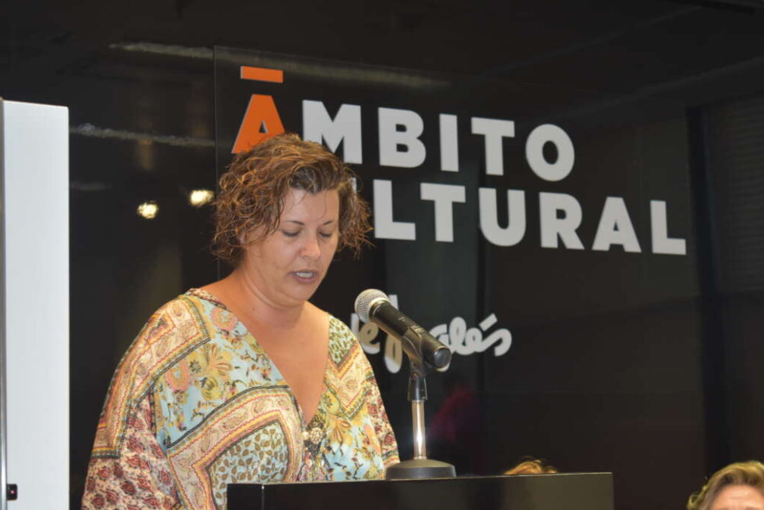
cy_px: 257
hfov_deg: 24.3
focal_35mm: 84
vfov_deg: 16.4
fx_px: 1772
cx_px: 383
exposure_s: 1/60
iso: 800
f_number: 5.6
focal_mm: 55
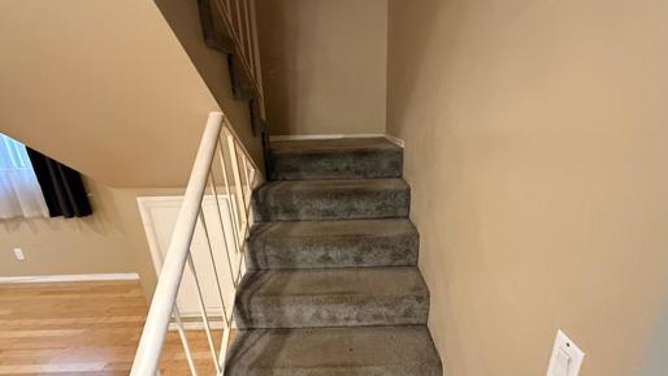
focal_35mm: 19
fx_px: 337
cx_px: 343
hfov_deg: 89.6
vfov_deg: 57.4
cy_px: 242
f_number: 2.2
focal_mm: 2.22
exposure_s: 1/60
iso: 800
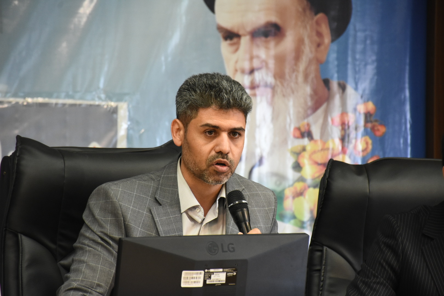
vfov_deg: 6.5
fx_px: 2590
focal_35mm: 210
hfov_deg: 9.8
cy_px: 148
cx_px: 222
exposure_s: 1/50
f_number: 5.6
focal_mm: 140
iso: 2000
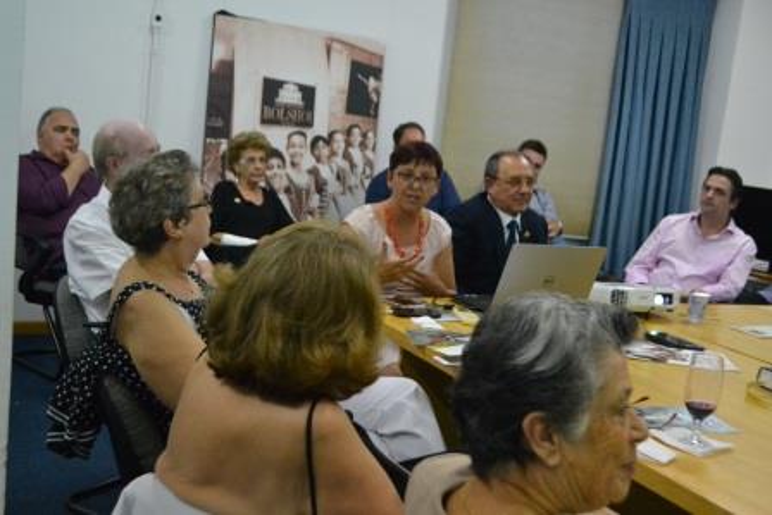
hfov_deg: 43.6
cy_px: 258
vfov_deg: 29.9
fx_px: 965
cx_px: 386
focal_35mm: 45
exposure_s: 1/160
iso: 3200
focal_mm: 30
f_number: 4.5
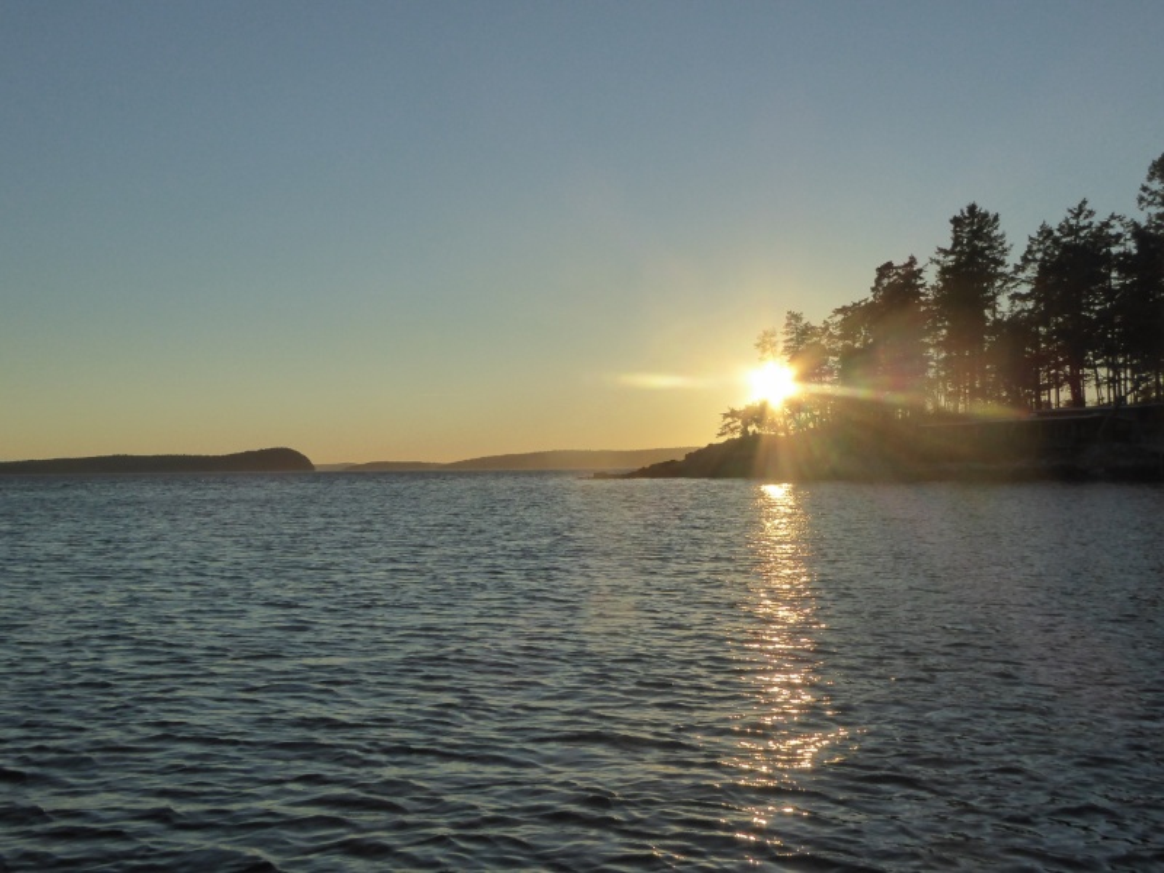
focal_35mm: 39
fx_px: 1311
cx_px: 582
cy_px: 436
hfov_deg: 47.9
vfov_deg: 36.8
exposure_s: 1/640
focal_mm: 6.7
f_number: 6.3
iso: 200
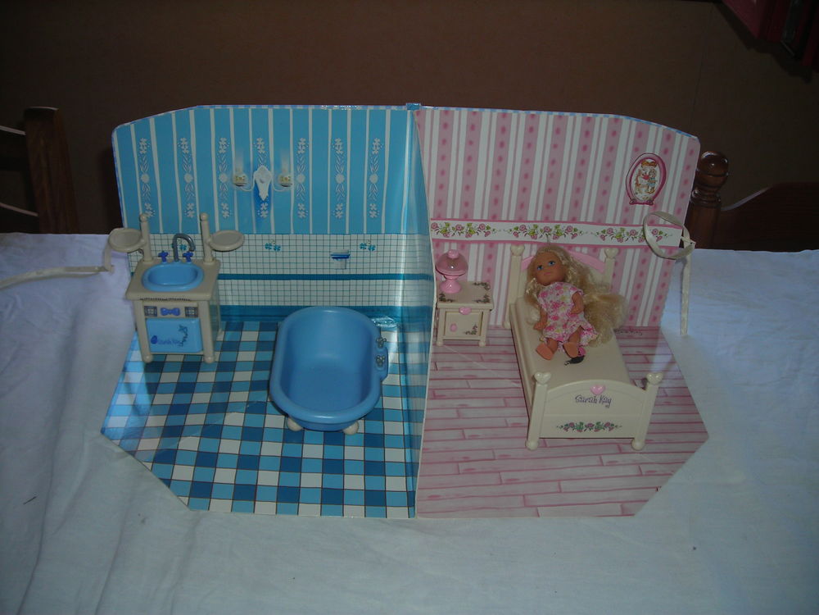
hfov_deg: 49.0
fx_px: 899
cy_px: 308
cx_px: 410
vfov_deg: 37.7
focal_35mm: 38
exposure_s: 1/60.1
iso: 50
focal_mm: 6.3
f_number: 3.2
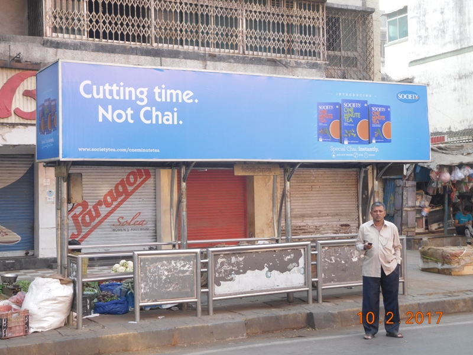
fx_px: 752
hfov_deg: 34.9
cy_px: 178
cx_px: 236
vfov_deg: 26.6
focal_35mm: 55
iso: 125
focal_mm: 9.8
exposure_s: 1/50
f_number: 4.2
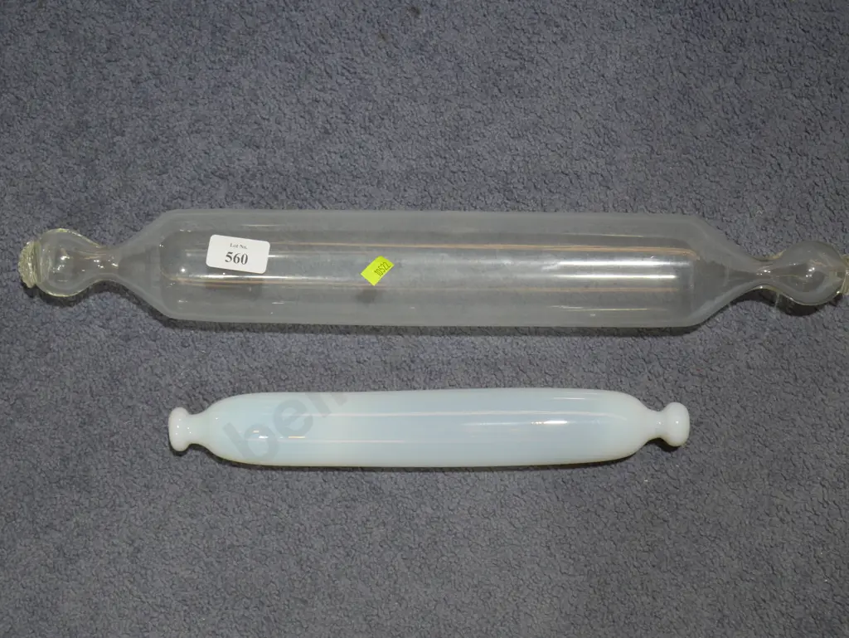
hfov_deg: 25.6
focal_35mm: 76
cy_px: 319
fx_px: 1865
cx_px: 424
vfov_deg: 19.4
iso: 640
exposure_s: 1/100
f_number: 5.5
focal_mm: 38
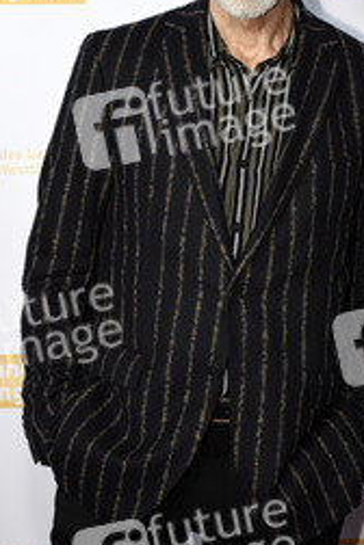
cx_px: 247
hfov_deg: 12.3
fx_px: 1683
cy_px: 227
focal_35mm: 111
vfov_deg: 18.4
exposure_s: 1/500
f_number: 3.5
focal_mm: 70
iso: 800
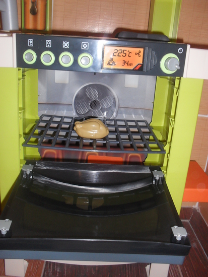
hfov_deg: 40.7
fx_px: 280
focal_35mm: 35
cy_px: 138
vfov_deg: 52.6
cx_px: 104
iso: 200
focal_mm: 6.3
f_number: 3.2
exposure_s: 1/45
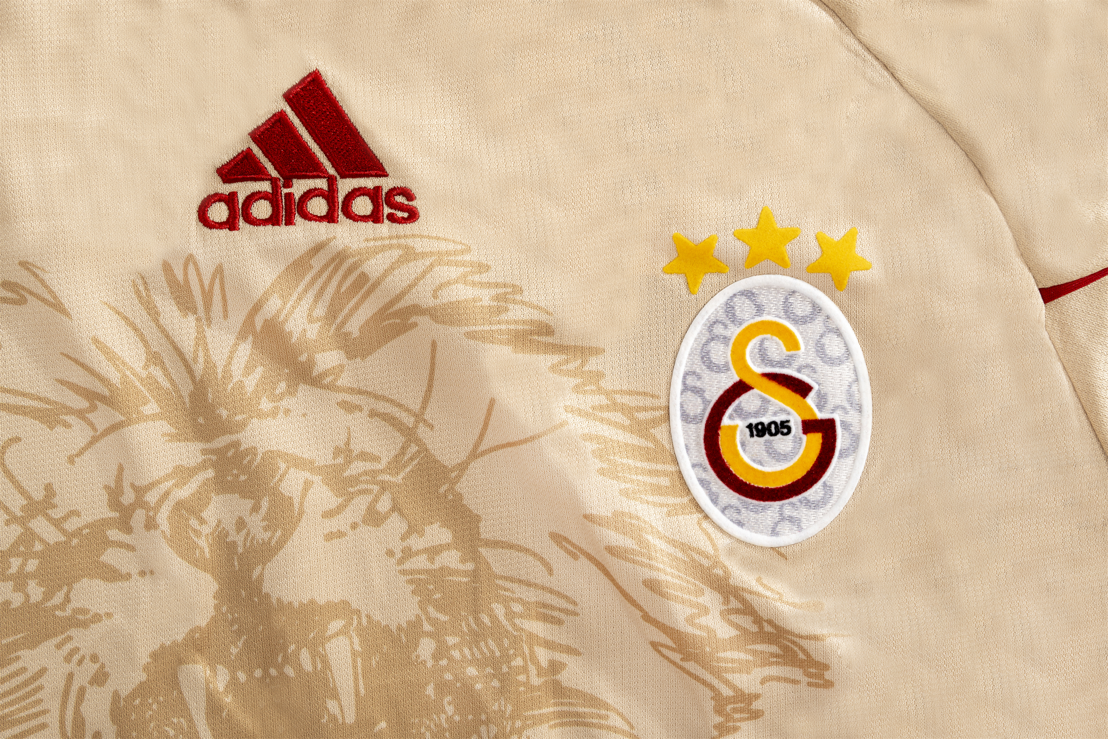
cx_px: 554
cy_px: 370
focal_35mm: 50
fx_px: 1539
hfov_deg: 39.6
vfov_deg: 27.0
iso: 100
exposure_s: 1/125
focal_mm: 50
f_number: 9
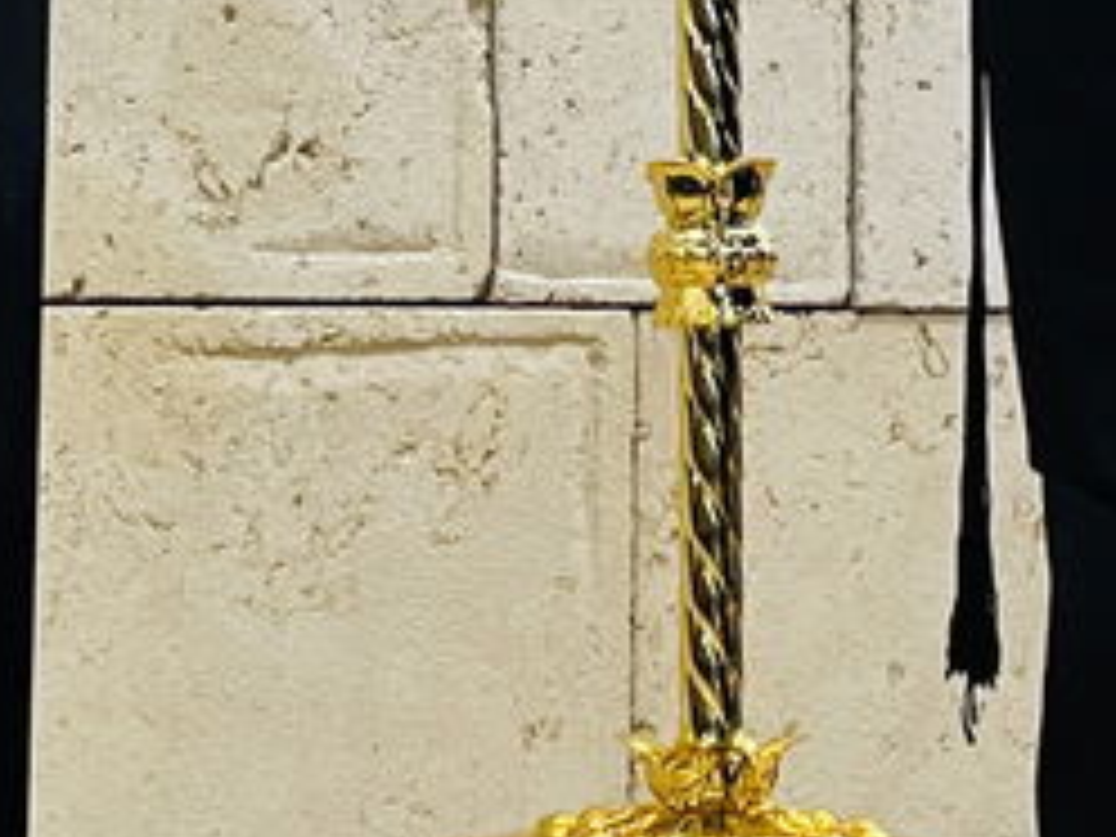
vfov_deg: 10.0
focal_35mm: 147
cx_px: 634
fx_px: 4739
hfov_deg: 13.4
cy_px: -140
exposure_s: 1/50
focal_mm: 4.2
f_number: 1.6
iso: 125
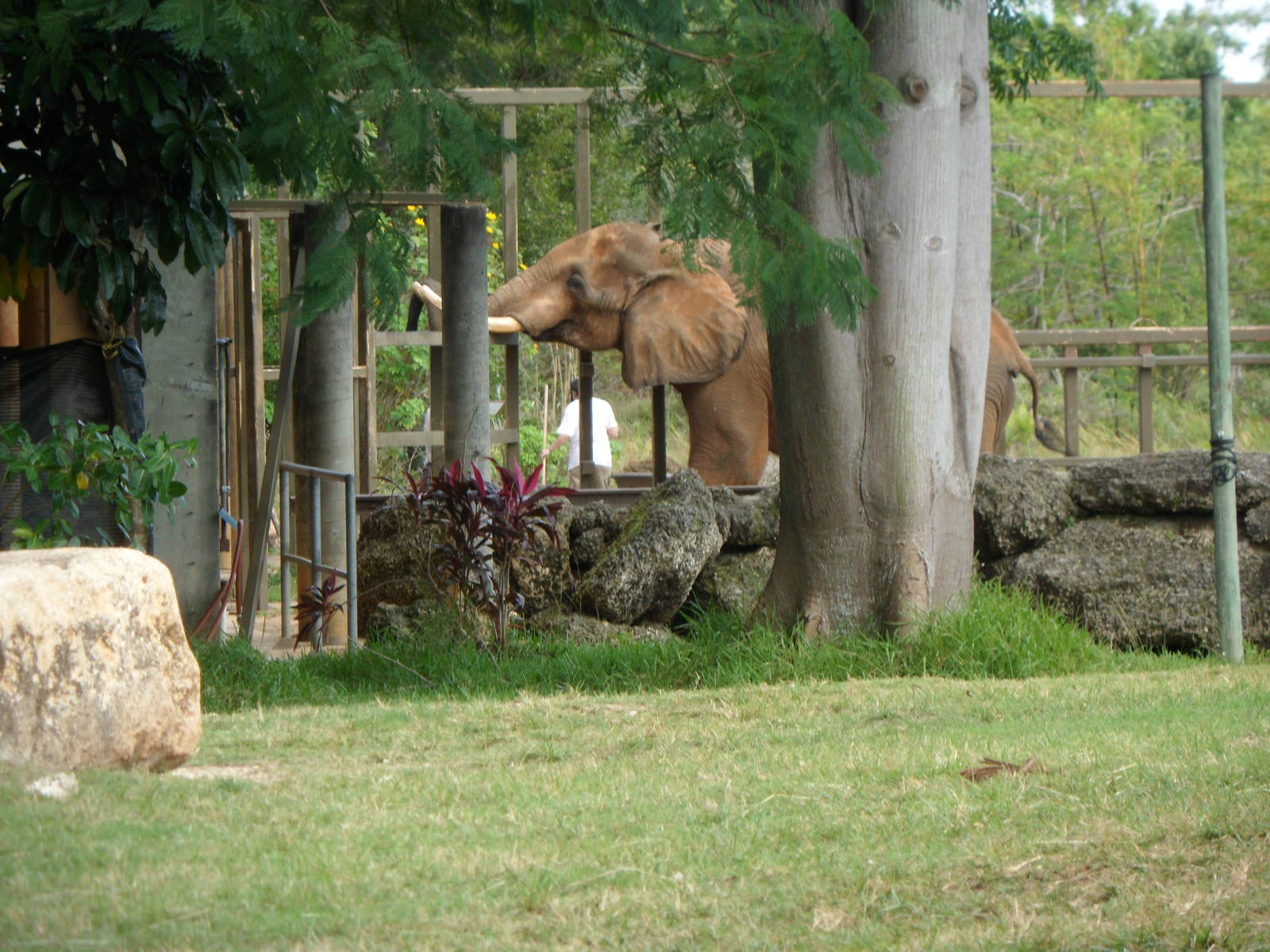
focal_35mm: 270
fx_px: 9906
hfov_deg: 7.3
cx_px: 635
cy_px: 476
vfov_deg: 5.5
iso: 80
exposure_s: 1/125
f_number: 5.9
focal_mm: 46.8
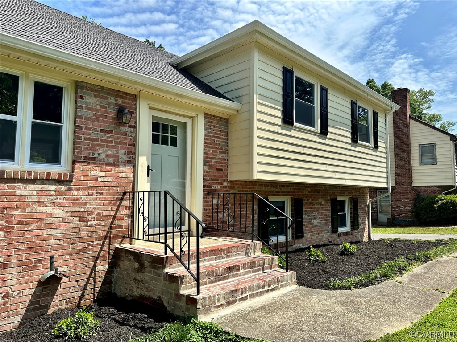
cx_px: 228
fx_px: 317
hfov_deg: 71.6
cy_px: 171
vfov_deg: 56.8
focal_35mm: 24
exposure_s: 1/4184
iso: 80
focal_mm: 6.86
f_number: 1.78
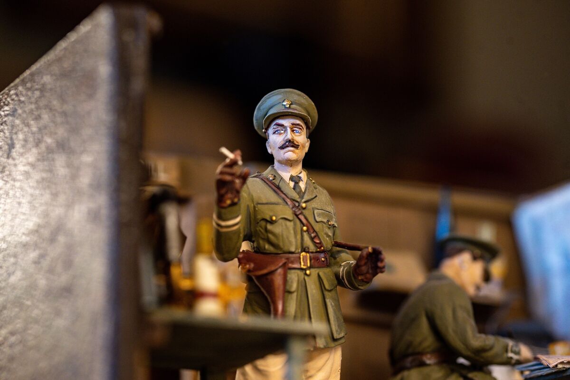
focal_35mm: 105
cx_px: 285
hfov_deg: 19.5
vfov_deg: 13.0
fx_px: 1662
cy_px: 190
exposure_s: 1/100
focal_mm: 105
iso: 2000
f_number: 6.3
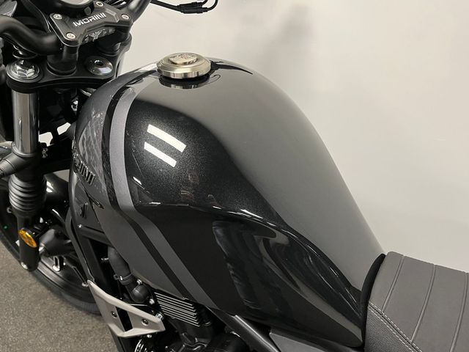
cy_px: 176
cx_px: 234
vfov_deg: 53.1
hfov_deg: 67.3
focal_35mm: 26
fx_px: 352
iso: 125
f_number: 1.6
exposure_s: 1/50
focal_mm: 5.1
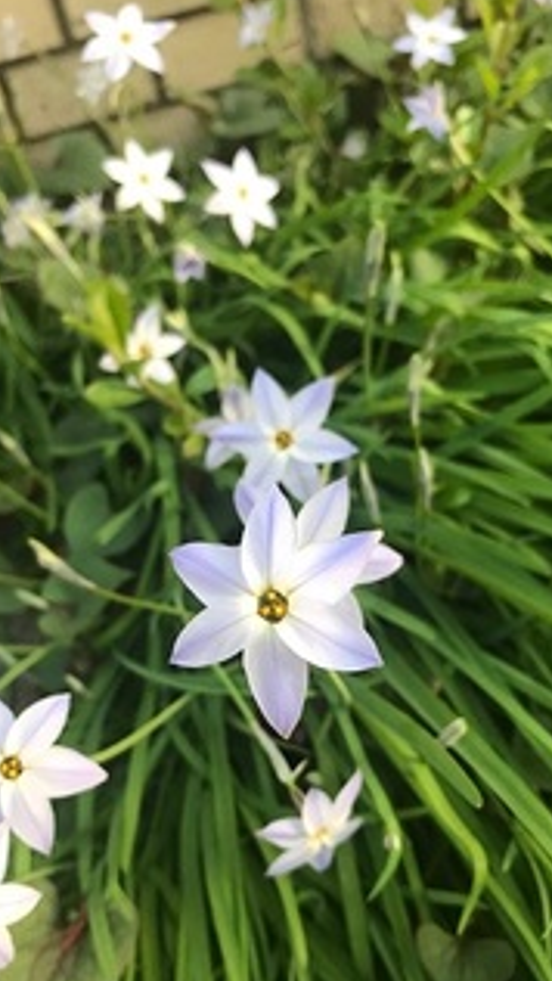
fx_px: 936
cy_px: 548
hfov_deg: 32.8
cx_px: 222
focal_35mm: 36
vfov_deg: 55.1
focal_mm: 3.99
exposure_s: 1/30
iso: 32
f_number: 1.8
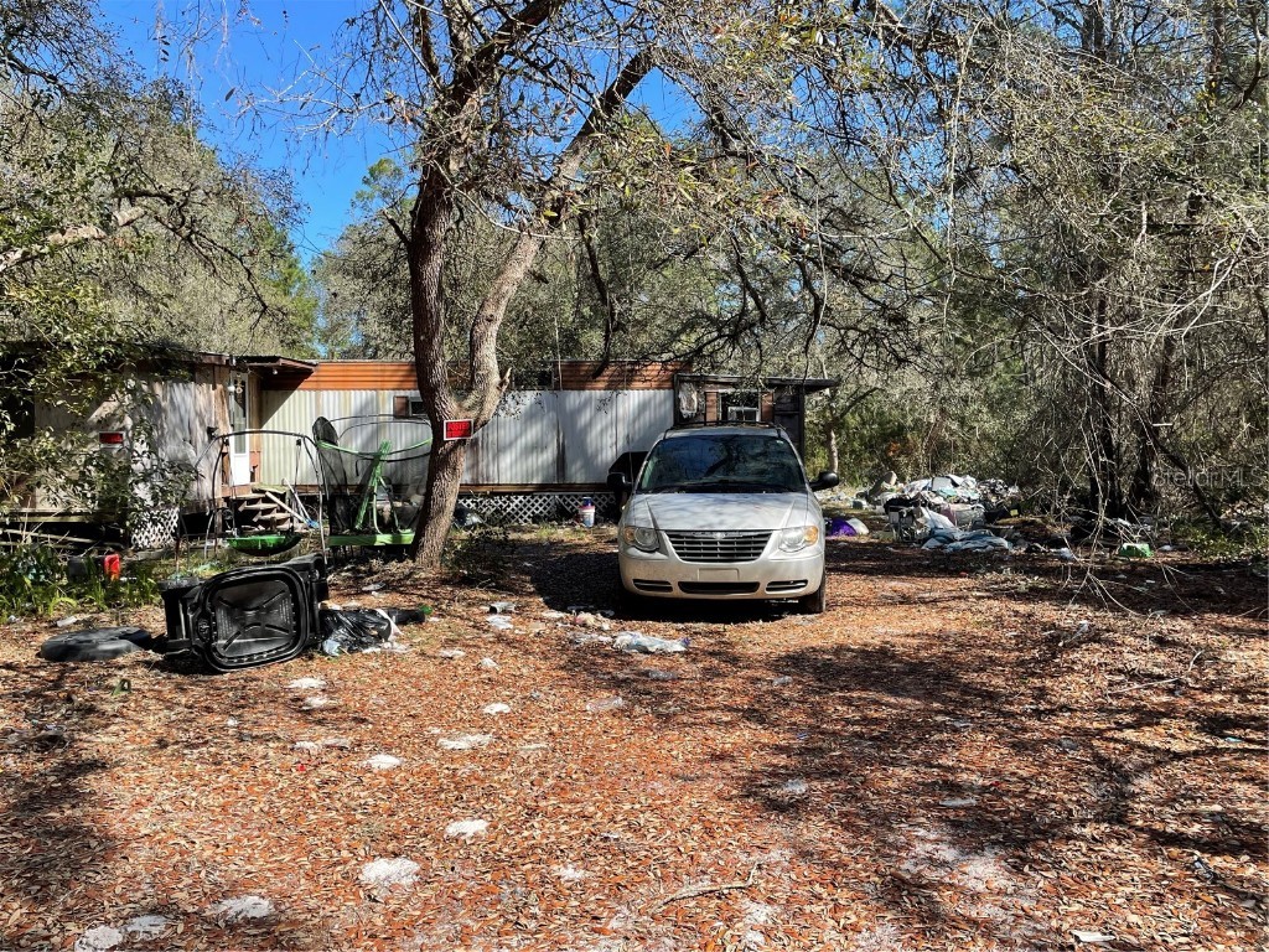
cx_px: 634
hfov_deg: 67.3
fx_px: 953
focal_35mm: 26
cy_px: 476
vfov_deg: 53.1
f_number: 1.6
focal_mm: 4.2
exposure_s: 1/1350
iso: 32
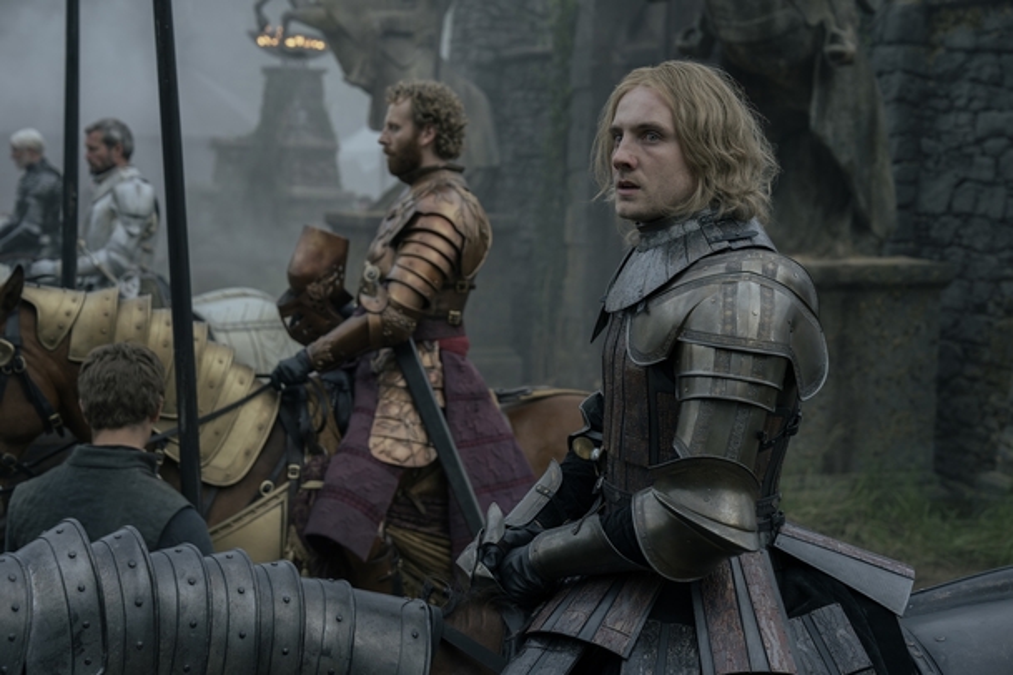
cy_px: 338
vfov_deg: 20.6
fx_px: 1857
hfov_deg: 30.5
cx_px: 506
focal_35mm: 66
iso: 1600
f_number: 5
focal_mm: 66
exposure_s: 1/320
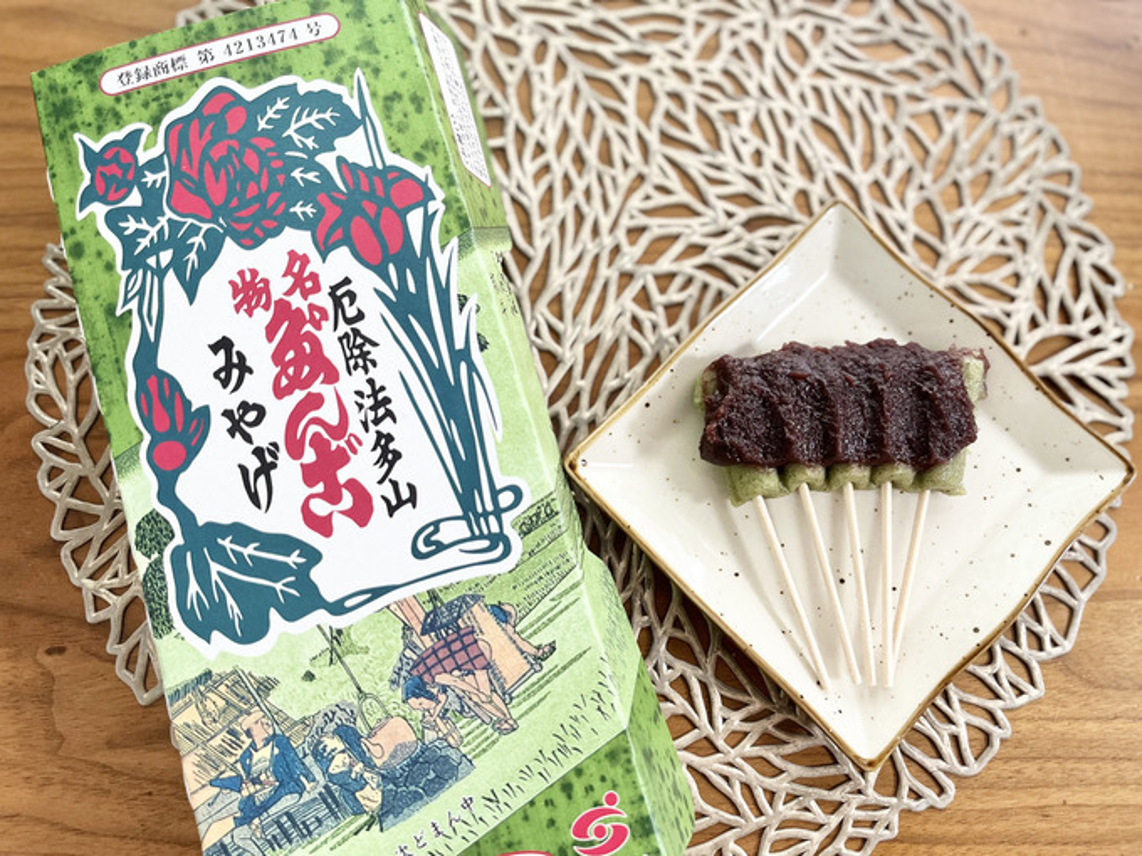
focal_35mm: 26
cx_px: 571
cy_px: 428
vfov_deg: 53.1
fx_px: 858
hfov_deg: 67.3
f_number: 1.6
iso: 125
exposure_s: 1/60
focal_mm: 5.1
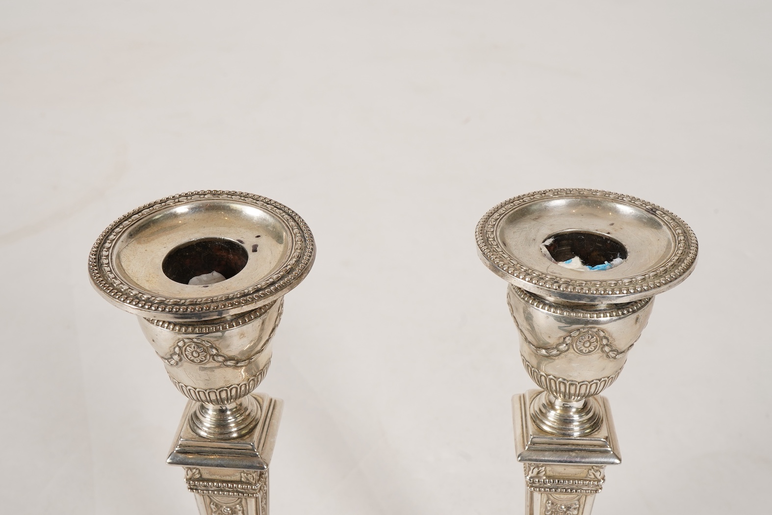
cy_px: 258
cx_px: 386
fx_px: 965
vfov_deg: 29.9
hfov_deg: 43.6
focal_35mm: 45
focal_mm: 30
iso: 400
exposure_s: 1/125
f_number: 22
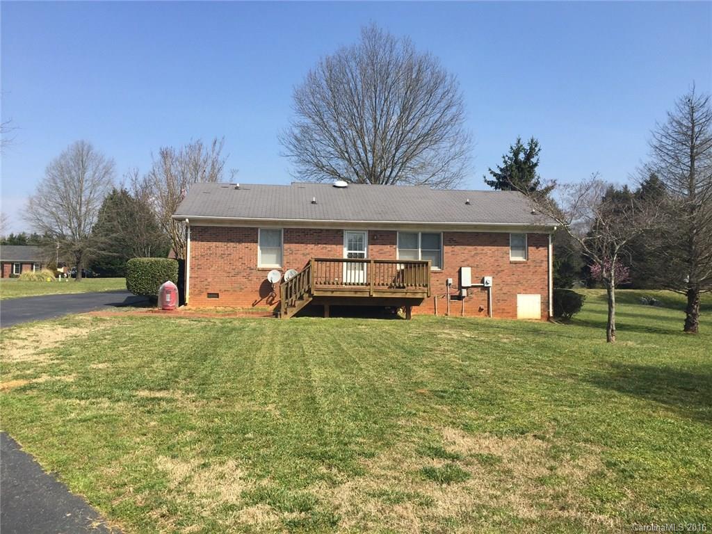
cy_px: 267
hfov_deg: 61.7
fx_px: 596
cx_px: 356
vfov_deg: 48.2
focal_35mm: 29
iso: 32
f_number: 2.2
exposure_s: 1/1799
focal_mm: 4.15
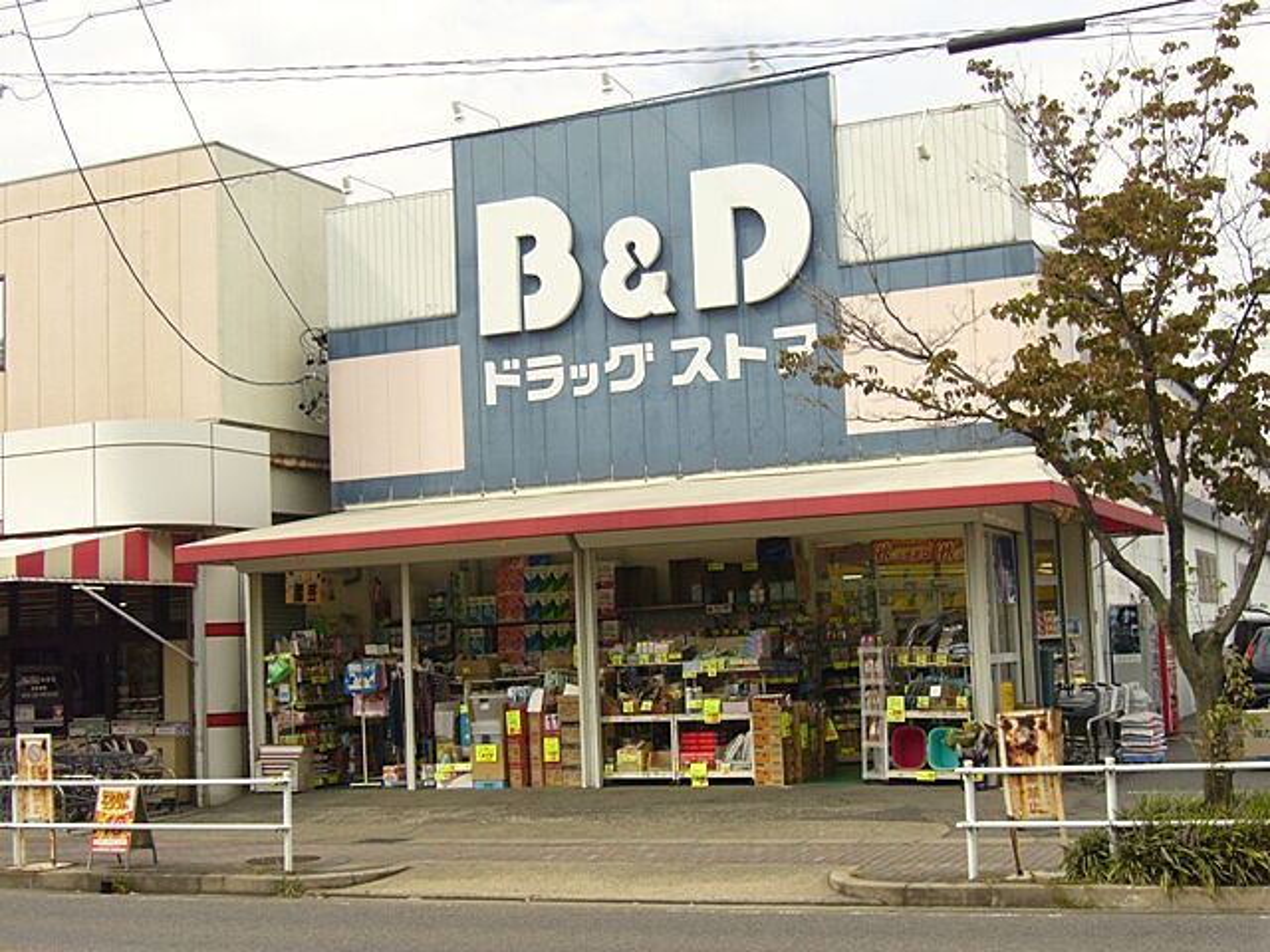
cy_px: 476
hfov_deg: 38.2
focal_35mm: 50
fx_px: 1834
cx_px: 635
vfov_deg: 29.1
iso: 80
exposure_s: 1/250
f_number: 6.7
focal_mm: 8.3
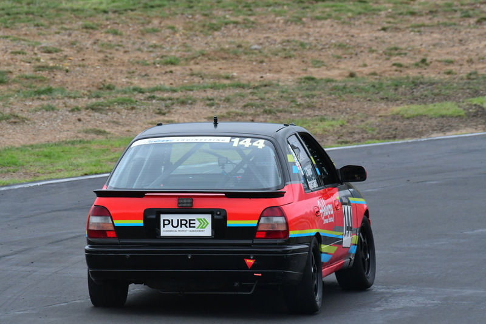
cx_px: 243
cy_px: 162
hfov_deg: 2.7
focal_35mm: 750
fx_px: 10128
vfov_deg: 1.8
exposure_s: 1/640
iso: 1600
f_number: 10
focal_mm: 500
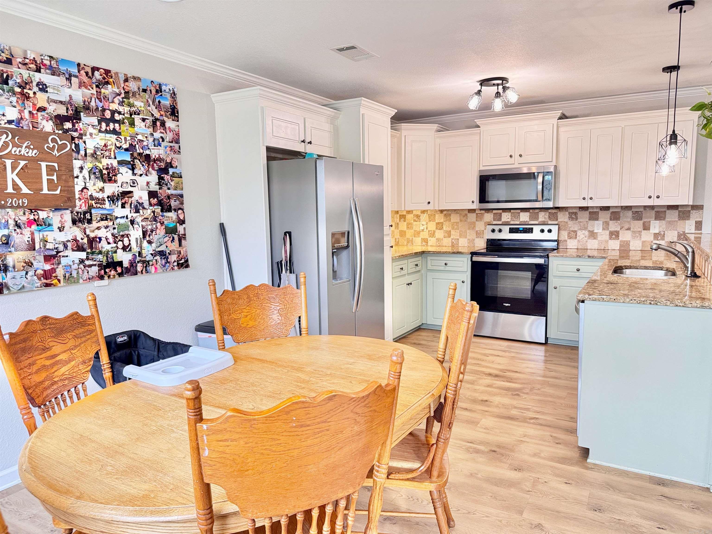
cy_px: 267
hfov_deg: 71.6
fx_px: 494
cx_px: 356
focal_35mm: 24
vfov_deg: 56.8
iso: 400
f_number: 1.78
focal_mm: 6.76
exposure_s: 1/60
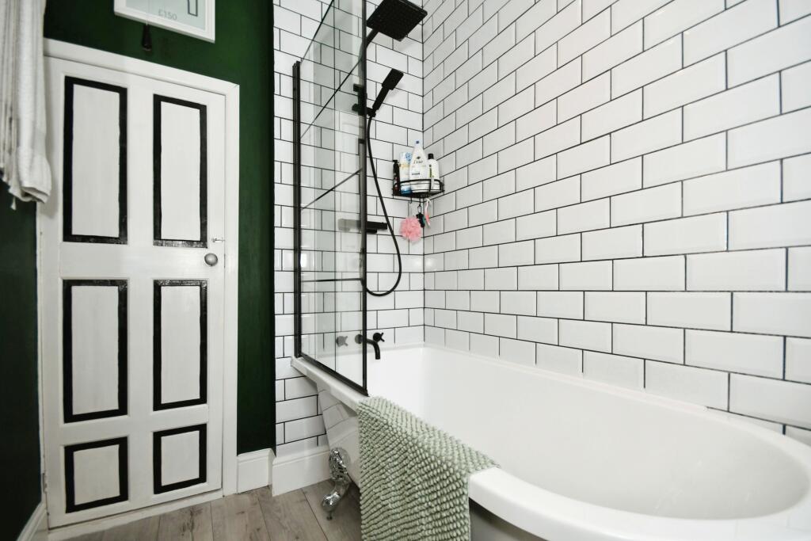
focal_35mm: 15
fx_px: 338
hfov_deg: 100.4
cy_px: 270
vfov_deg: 77.3
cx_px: 406
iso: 400
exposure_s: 1/60
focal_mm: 10
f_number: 8
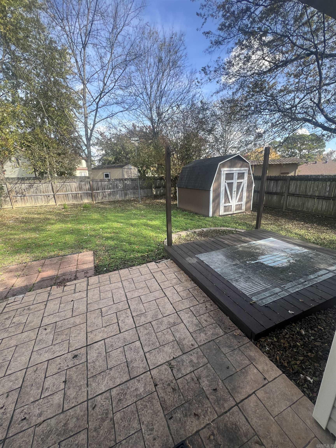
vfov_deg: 106.2
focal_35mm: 13
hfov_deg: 89.9
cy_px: 224
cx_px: 168
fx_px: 168
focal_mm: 1.57
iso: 32
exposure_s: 1/294
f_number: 1.8
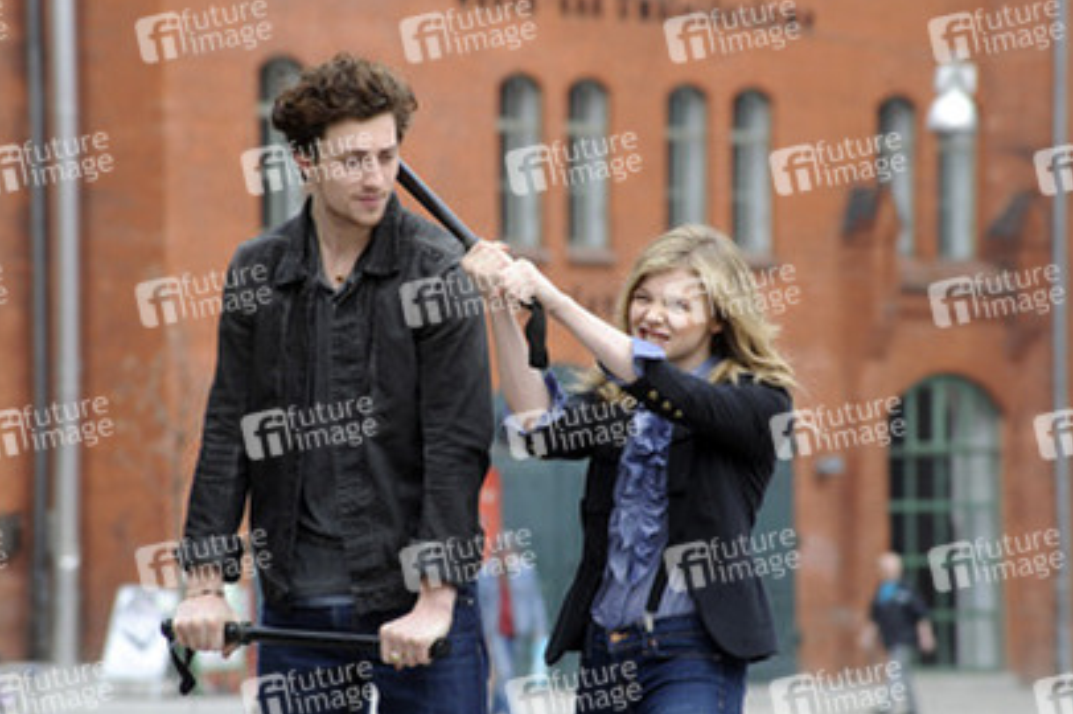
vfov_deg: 5.9
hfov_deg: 8.8
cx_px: 503
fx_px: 6939
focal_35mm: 233
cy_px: 362
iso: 320
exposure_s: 1/250
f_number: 8
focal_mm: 210
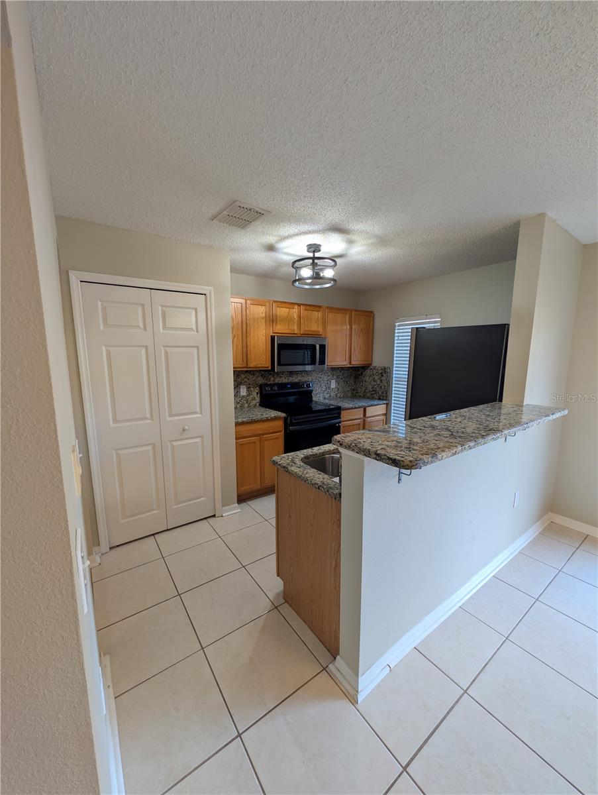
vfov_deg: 110.5
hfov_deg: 94.6
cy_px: 398
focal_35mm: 12
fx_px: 276
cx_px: 299
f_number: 1.7
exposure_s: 1/120
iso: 104
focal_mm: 2.02
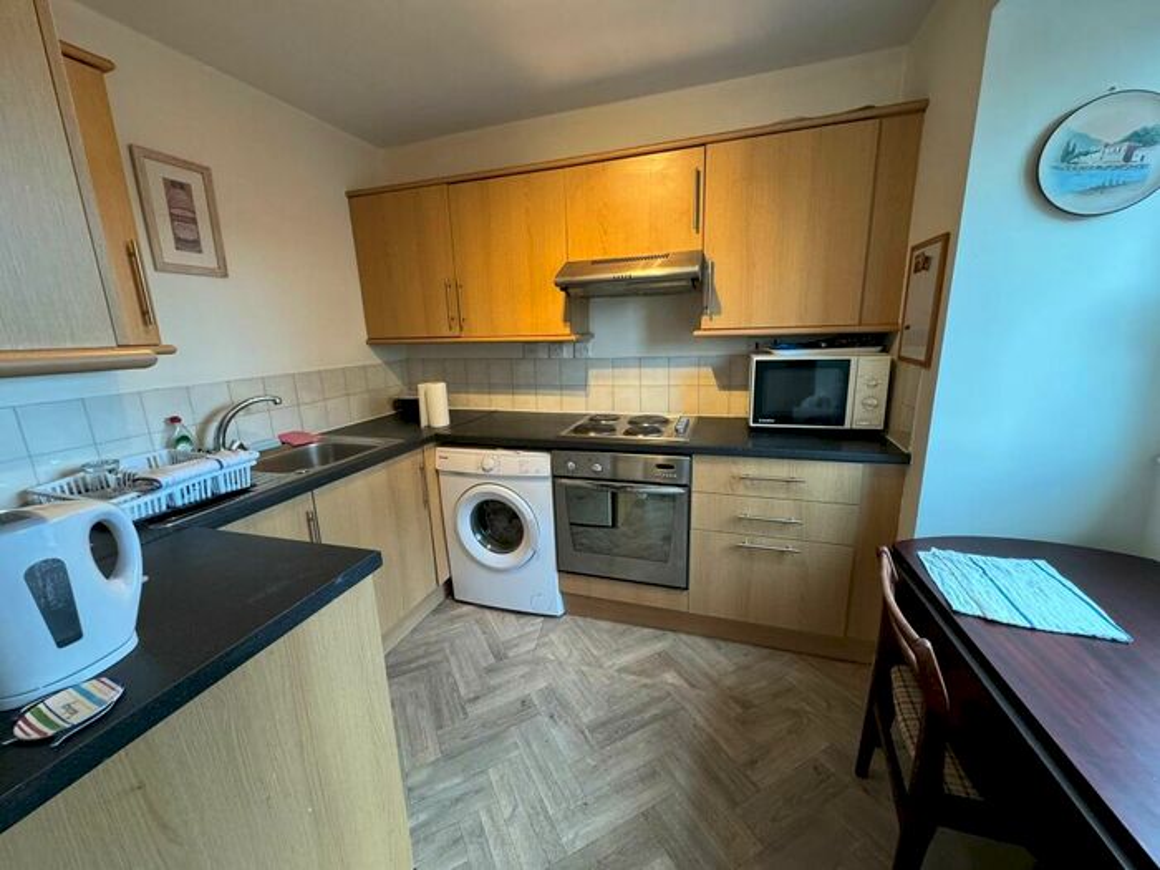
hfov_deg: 102.1
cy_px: 435
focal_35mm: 14
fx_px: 469
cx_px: 580
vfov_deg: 85.7
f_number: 2.2
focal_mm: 2.22
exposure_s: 1/89
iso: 320
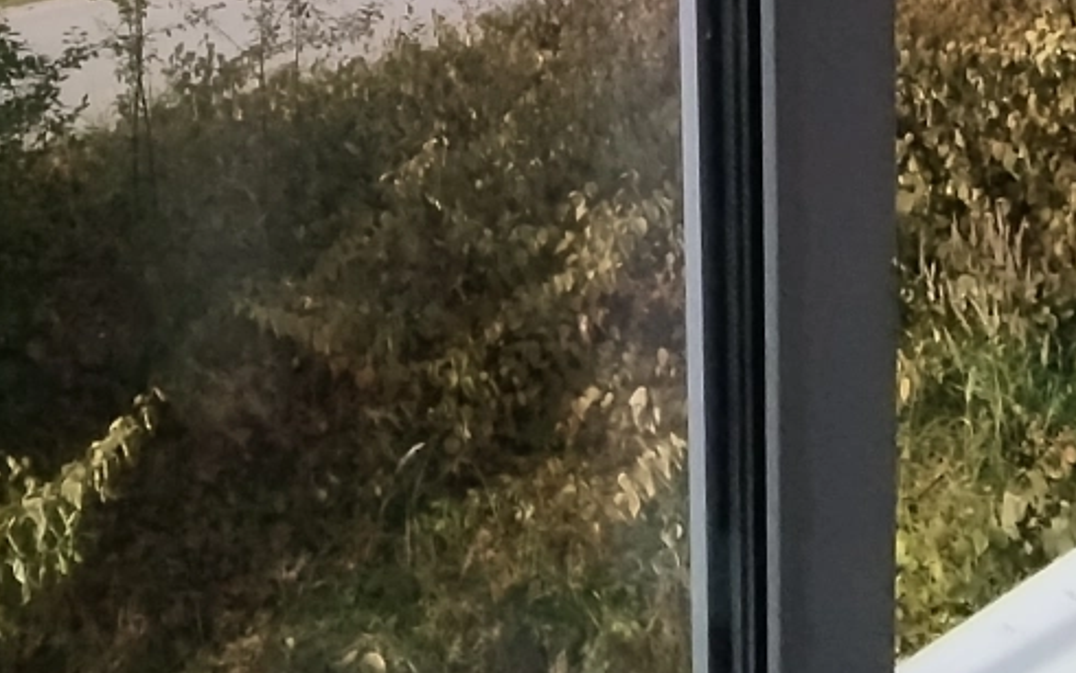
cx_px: 471
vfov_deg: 23.2
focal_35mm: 46
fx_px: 1349
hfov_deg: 43.4
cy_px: -301
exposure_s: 1/2182
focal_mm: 1.42
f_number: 2.2
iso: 100
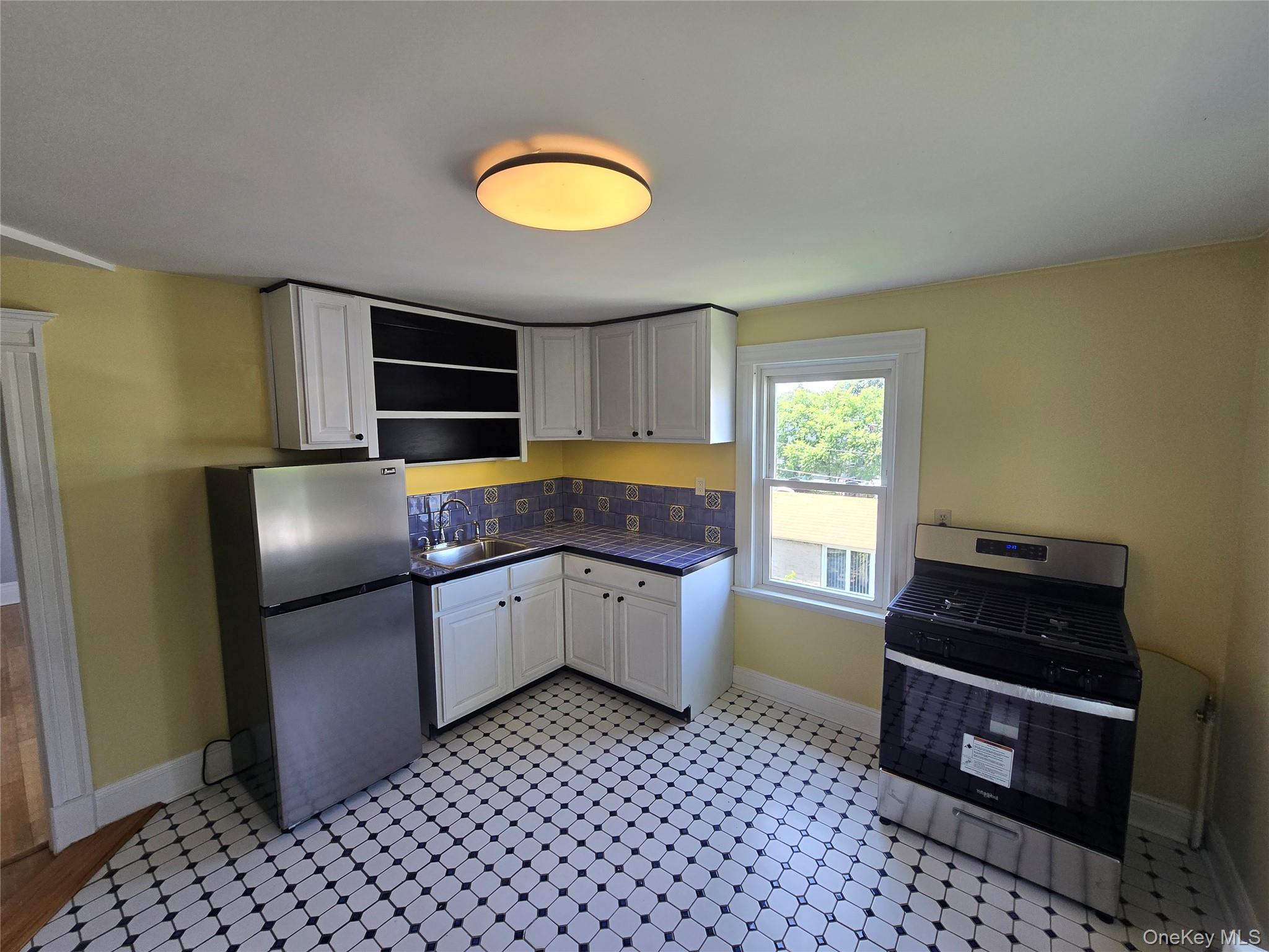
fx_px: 477
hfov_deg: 106.2
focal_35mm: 13
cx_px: 634
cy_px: 476
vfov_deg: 89.9
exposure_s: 1/120
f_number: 2.2
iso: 80
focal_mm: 2.2
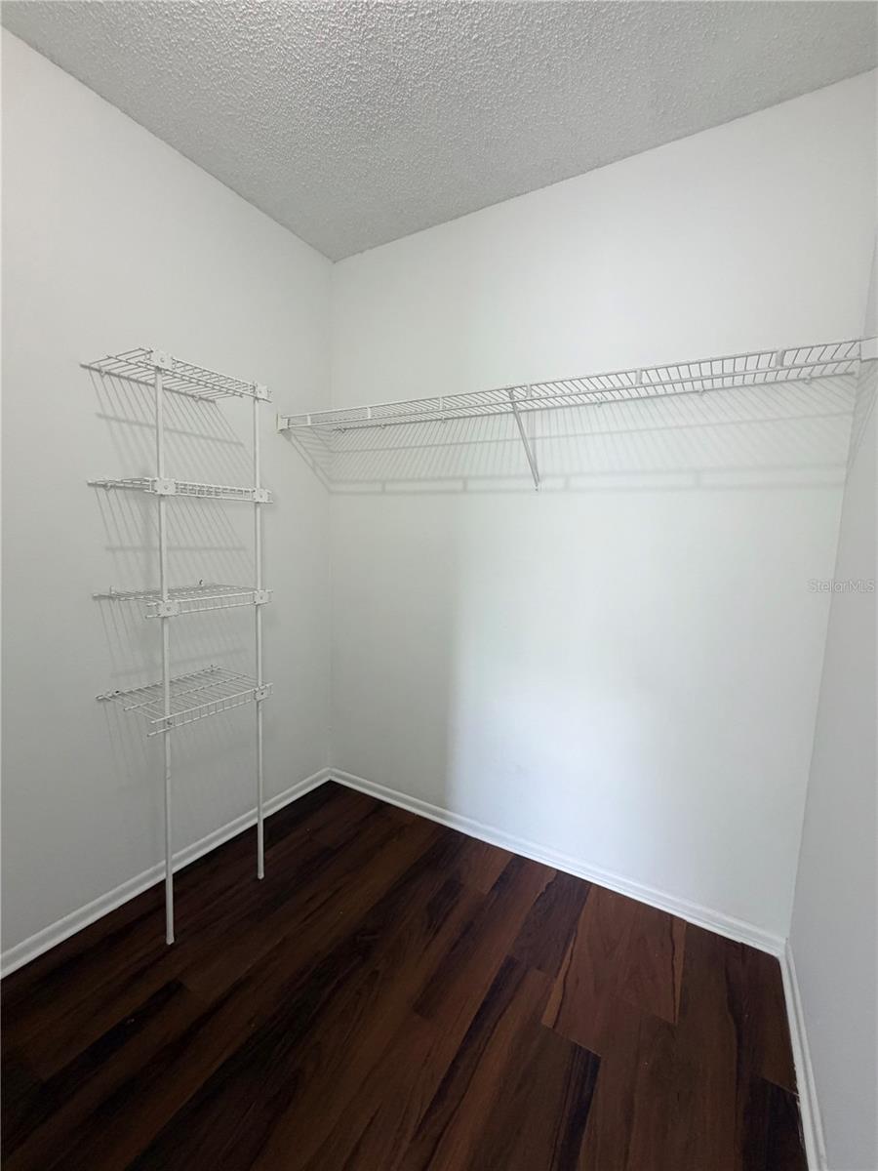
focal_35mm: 14
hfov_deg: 85.7
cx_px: 439
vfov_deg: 102.1
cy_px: 586
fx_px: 473
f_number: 2.2
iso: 250
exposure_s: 1/120
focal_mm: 2.22
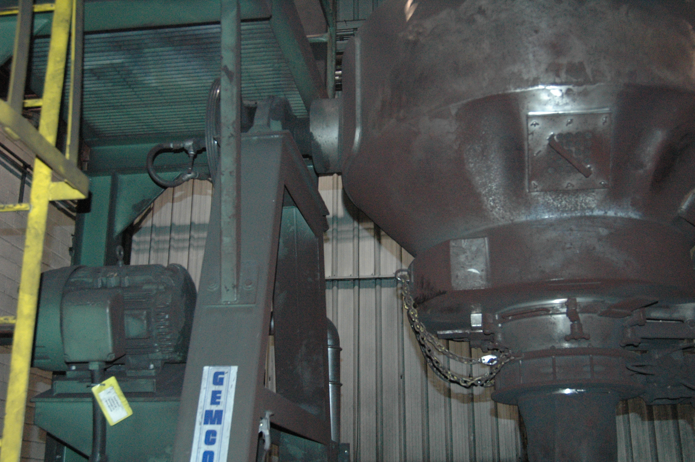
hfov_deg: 43.6
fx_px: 868
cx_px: 348
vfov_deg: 29.8
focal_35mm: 45
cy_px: 231
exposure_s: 1/60
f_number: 4
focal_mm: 30
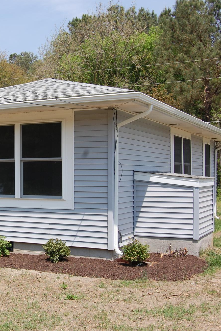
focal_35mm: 55
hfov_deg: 23.7
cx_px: 9
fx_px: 506
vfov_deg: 36.2
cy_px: 166
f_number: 9
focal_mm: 24
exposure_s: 1/320
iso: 200
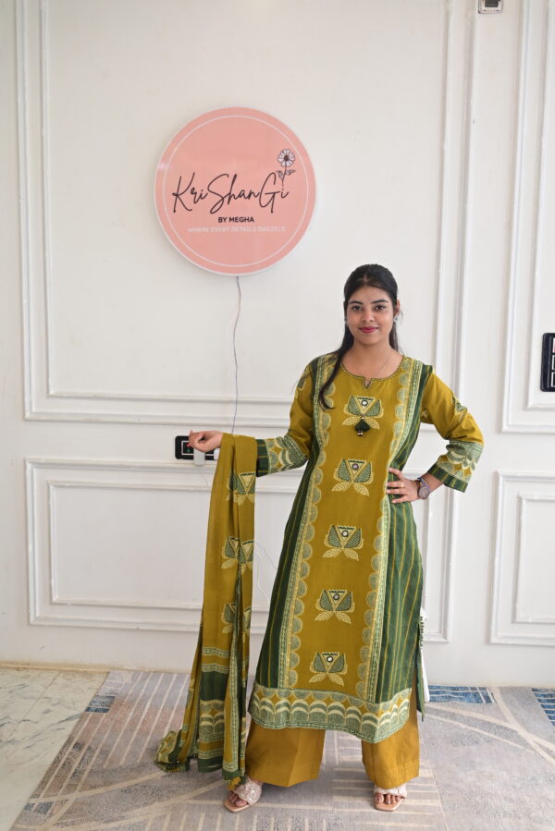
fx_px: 716
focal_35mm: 31
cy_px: 416
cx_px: 278
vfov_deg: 60.3
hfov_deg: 42.4
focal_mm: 31
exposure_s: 1/200
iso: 640
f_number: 6.3
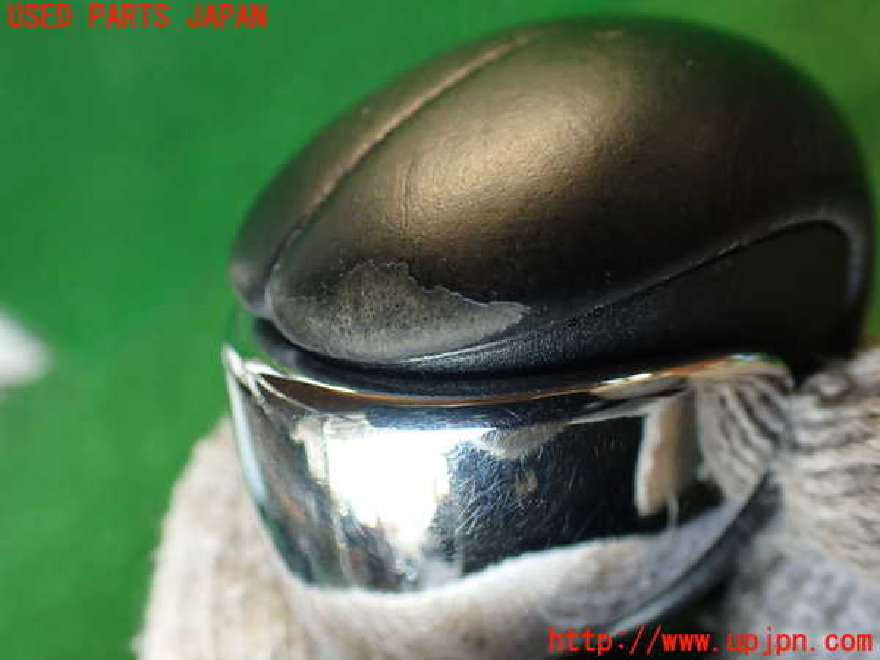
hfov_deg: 56.8
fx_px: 813
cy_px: 330
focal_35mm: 32
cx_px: 440
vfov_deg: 44.2
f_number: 2.4
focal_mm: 5.79
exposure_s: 1/40
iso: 200
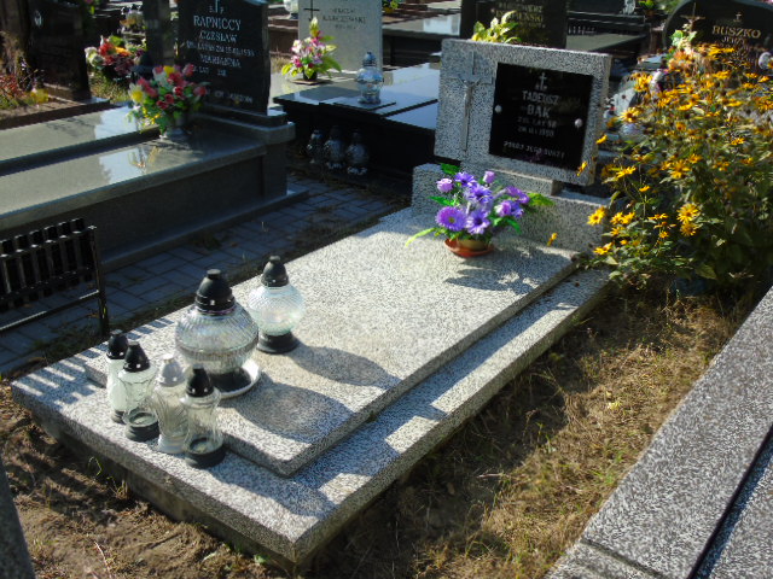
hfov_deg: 54.0
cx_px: 386
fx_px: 759
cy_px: 290
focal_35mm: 34
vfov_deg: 41.8
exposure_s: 1/400
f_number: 3.8
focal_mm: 6.1
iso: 80
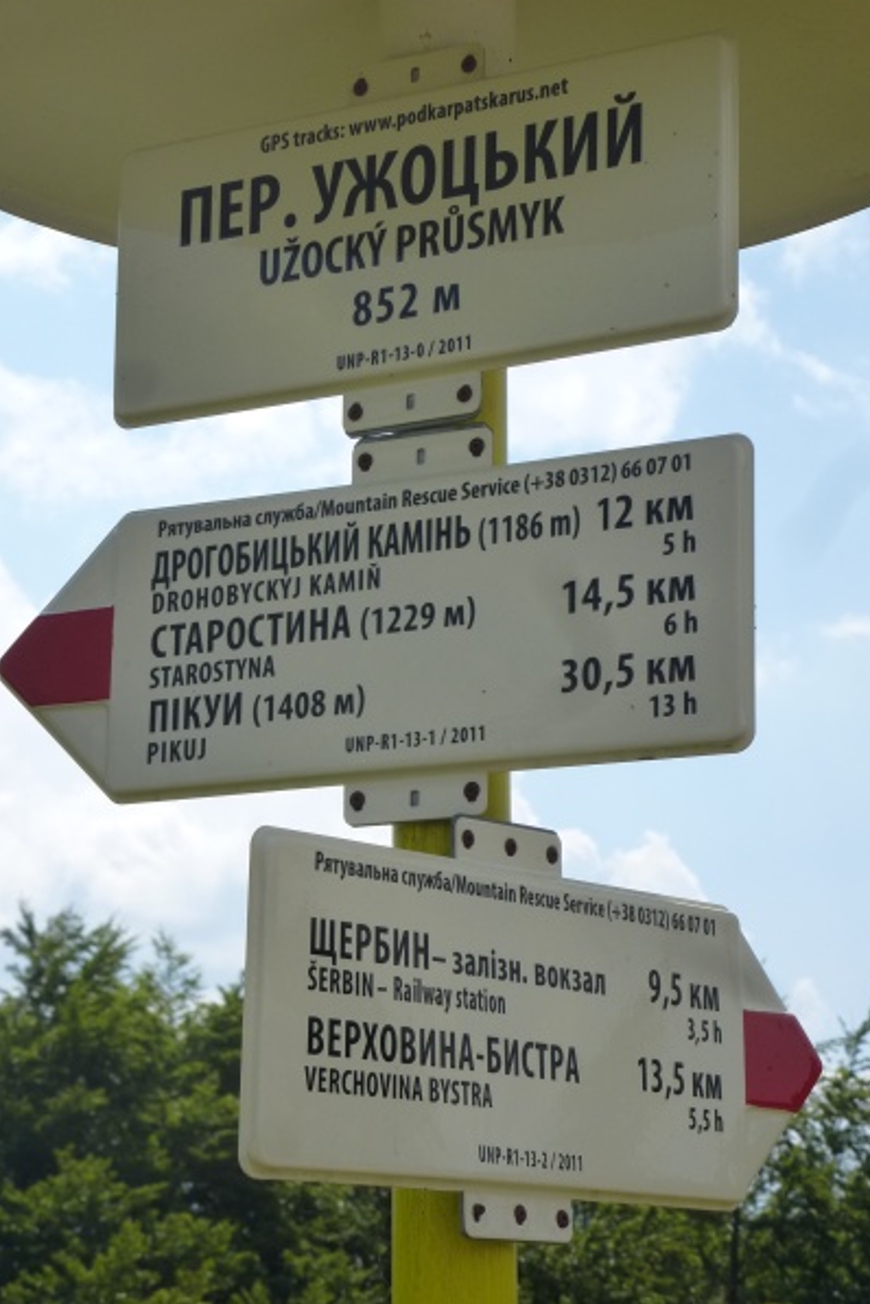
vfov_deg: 21.9
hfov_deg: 14.7
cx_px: 413
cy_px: 651
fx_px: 3371
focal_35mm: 93
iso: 160
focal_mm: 16
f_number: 4.9
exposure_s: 1/1000
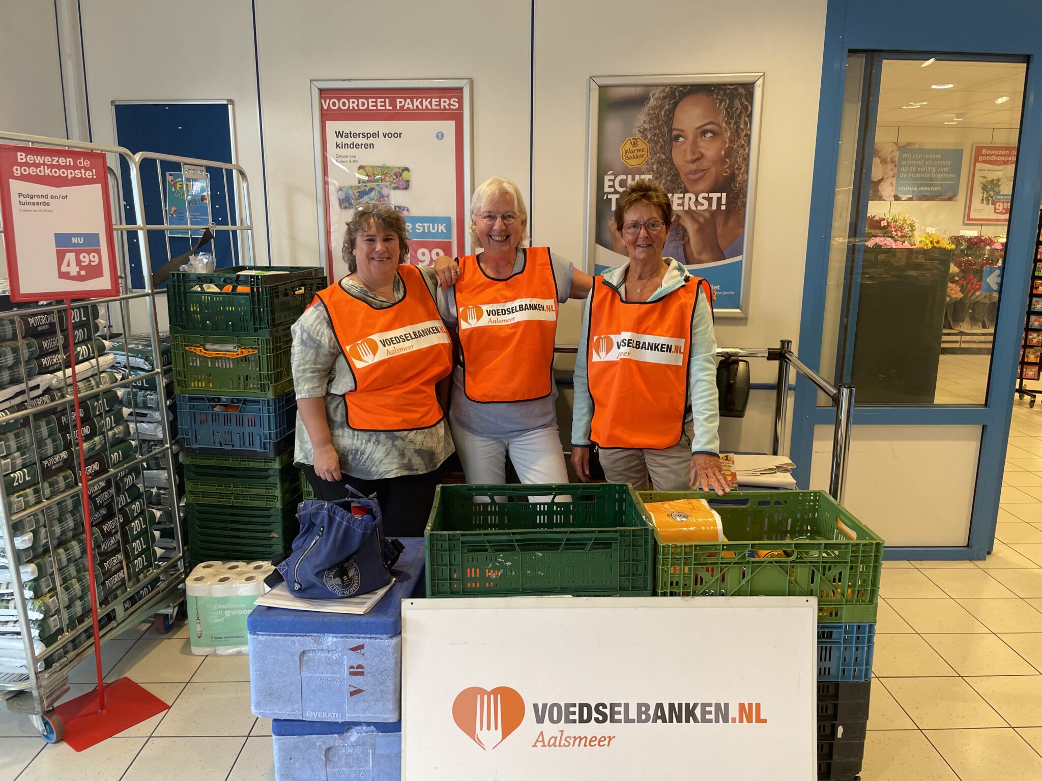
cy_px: 390
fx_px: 783
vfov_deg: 53.1
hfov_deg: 67.3
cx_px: 521
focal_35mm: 26
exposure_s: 1/121
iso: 125
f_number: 1.6
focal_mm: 4.2
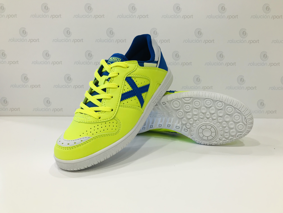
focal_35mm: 28
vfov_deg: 49.7
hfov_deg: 63.4
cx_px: 142
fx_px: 229
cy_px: 106
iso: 25
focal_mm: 3.99
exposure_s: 1/50
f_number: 1.8
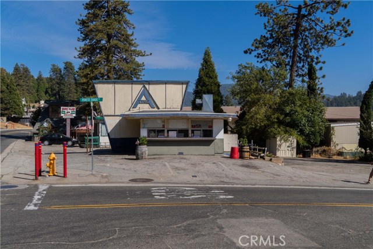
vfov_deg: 40.0
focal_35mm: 33
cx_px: 186
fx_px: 342
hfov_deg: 57.2
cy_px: 124
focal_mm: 22
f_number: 11
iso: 160
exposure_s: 1/250
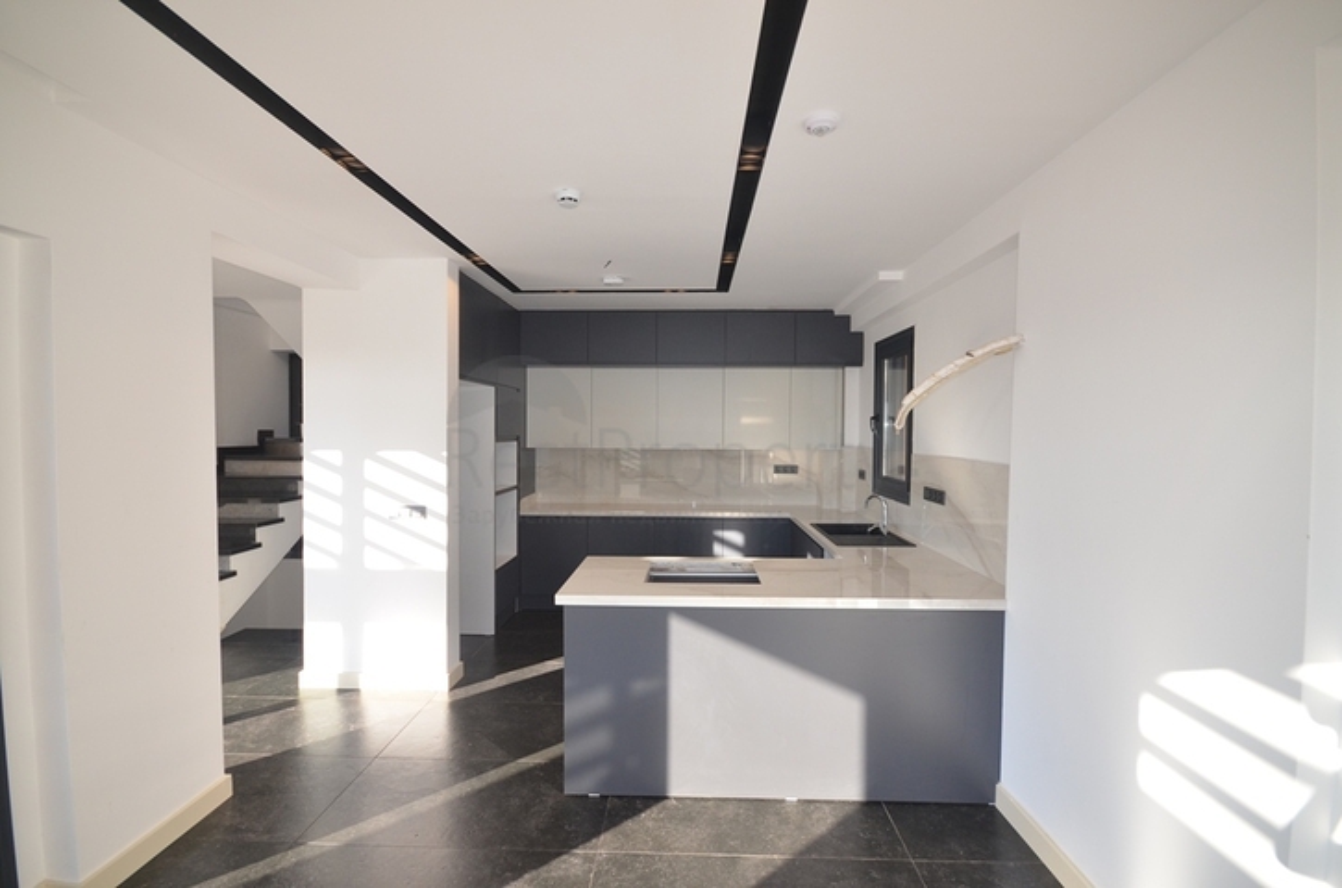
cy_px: 444
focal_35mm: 15
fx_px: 558
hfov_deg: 100.5
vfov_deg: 77.1
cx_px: 671
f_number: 7.1
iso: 400
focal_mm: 10
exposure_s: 1/200
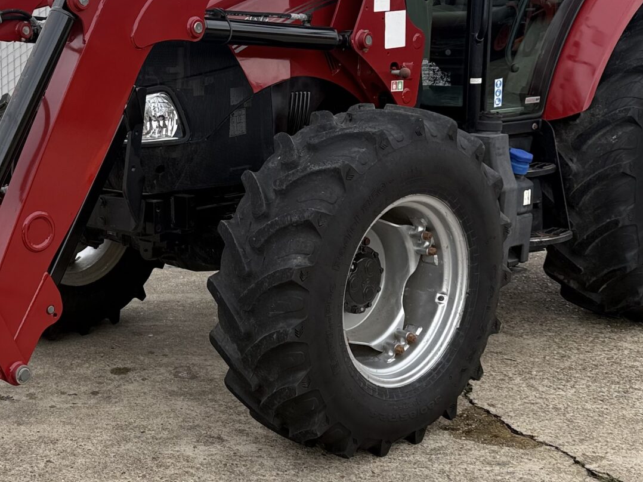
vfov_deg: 25.6
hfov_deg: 32.2
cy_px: 205
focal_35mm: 57
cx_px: 67
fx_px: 1059
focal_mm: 6.76
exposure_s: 1/898
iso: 100
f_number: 1.78
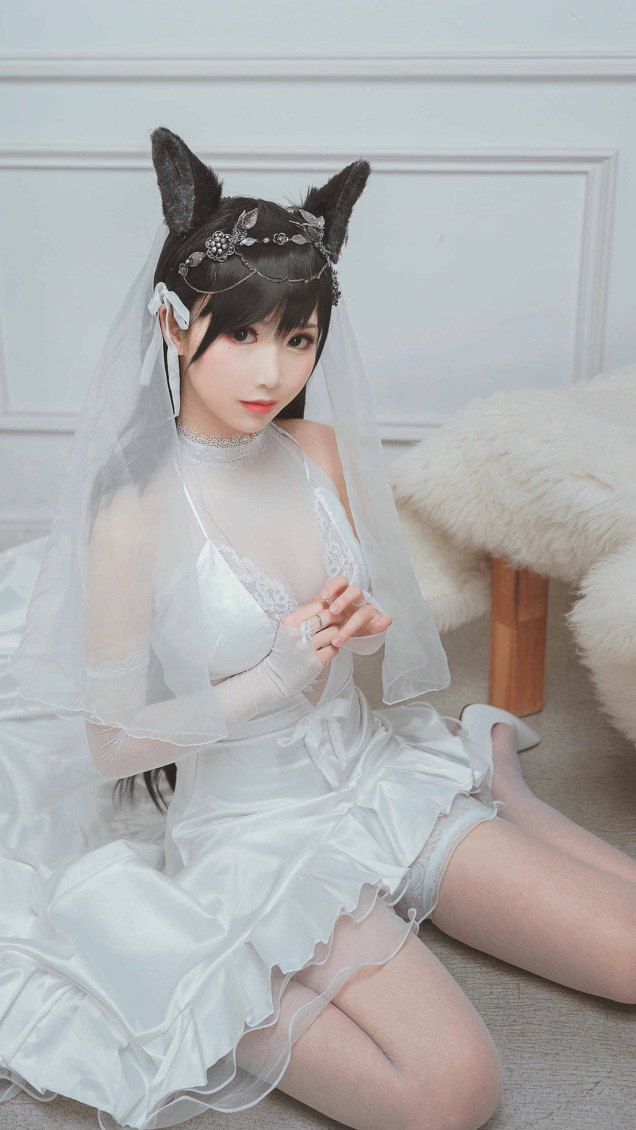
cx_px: 302
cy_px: 570
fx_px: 1589
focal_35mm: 53
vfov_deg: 39.2
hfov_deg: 22.6
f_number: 2.8
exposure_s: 1/125
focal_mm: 50
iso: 100
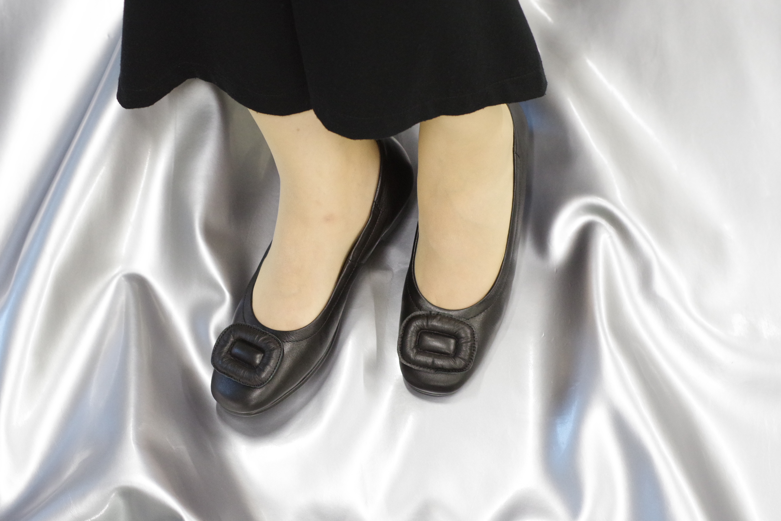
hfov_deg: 24.6
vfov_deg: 16.6
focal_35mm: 82
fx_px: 1790
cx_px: 390
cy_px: 260
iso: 3200
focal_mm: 55
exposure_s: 1/100
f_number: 5
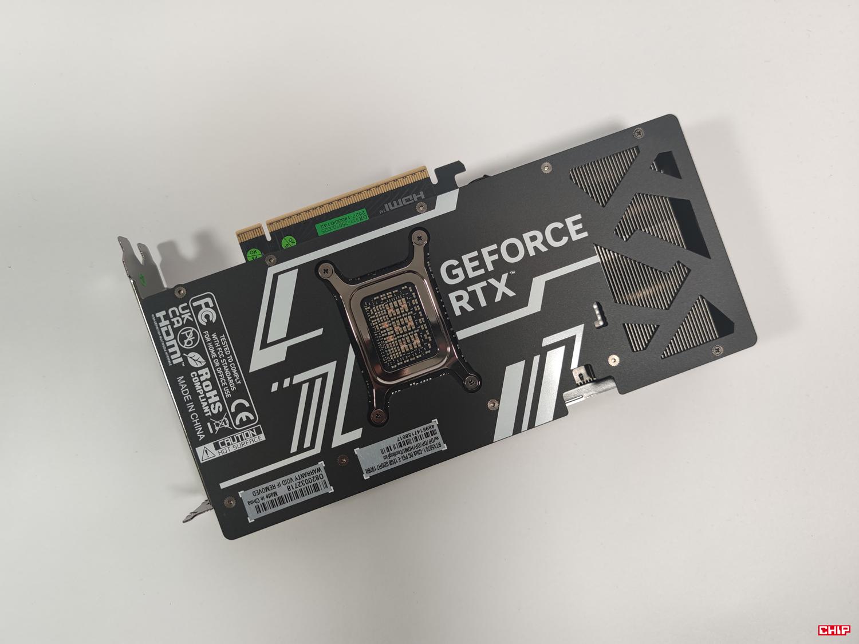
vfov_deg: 54.9
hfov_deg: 69.4
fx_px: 620
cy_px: 322
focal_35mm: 25
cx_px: 430
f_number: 1.85
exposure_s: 1/100
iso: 69
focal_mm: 6.78
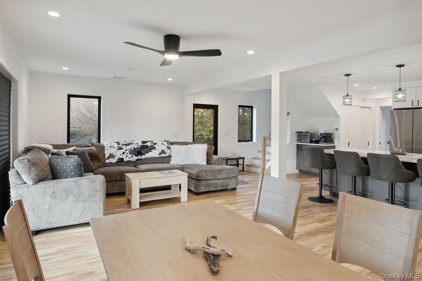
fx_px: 246
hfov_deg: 81.2
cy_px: 140
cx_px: 211
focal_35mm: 21
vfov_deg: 59.5
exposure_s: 1/13
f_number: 5.6
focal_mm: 14
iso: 64
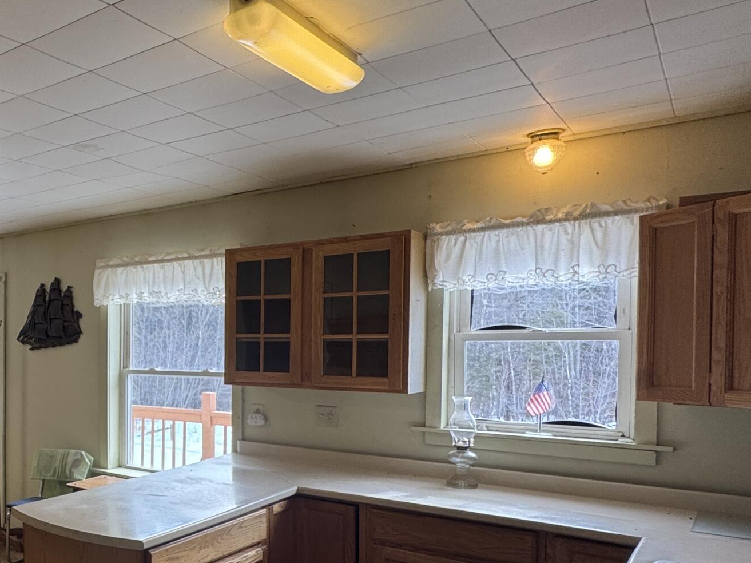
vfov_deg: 43.6
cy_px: 366
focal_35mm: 32
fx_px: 694
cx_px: -32
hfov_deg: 45.8
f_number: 2.2
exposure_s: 1/120
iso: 64
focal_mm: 2.22
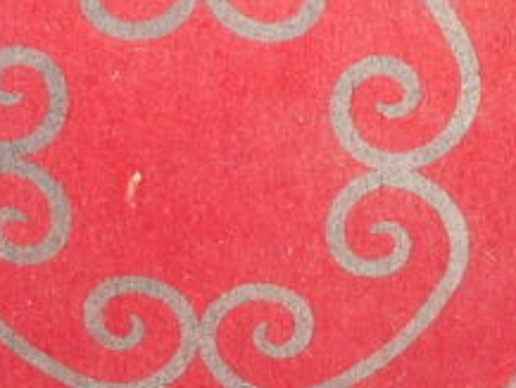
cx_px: 190
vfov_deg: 12.3
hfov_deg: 16.4
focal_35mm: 120
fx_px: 1790
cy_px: 107
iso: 80
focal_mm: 4.6
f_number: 3.2
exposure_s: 1/25
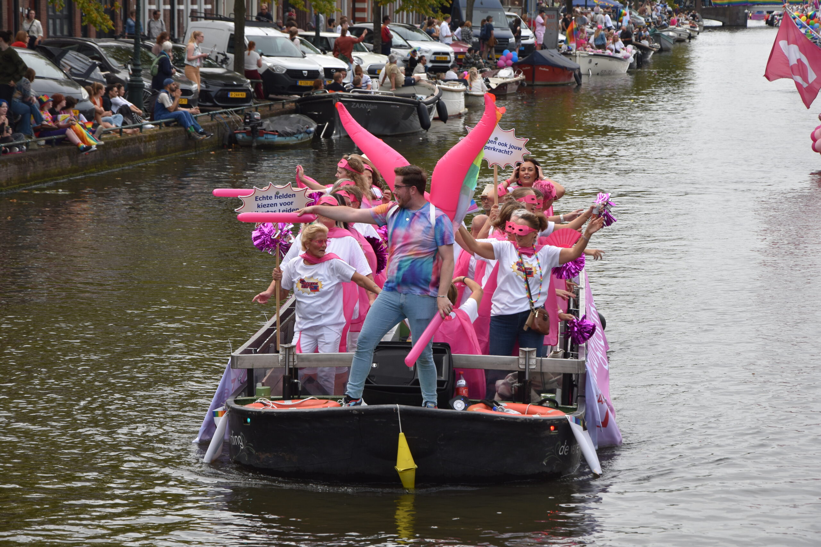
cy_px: 274
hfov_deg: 14.9
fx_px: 3147
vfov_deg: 9.9
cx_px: 410
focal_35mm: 138
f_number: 8
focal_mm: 92
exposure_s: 1/250
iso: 200
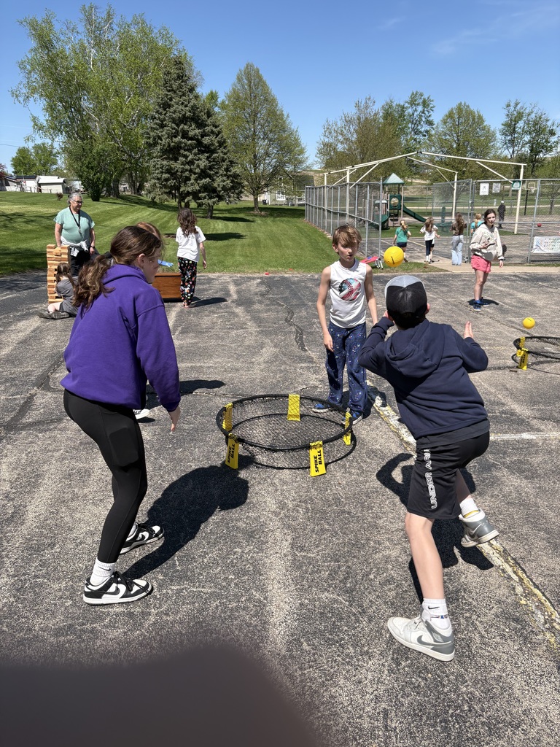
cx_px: 280
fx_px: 561
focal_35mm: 26
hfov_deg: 53.1
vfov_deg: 67.3
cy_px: 374
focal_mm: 5.96
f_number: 1.6
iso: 50
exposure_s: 1/2865
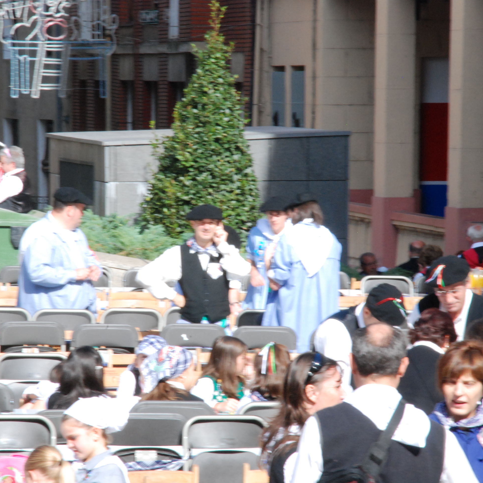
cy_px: 241
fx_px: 4067
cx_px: 207
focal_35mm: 258
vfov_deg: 6.8
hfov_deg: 6.8
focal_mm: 135
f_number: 36
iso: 800
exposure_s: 1/30
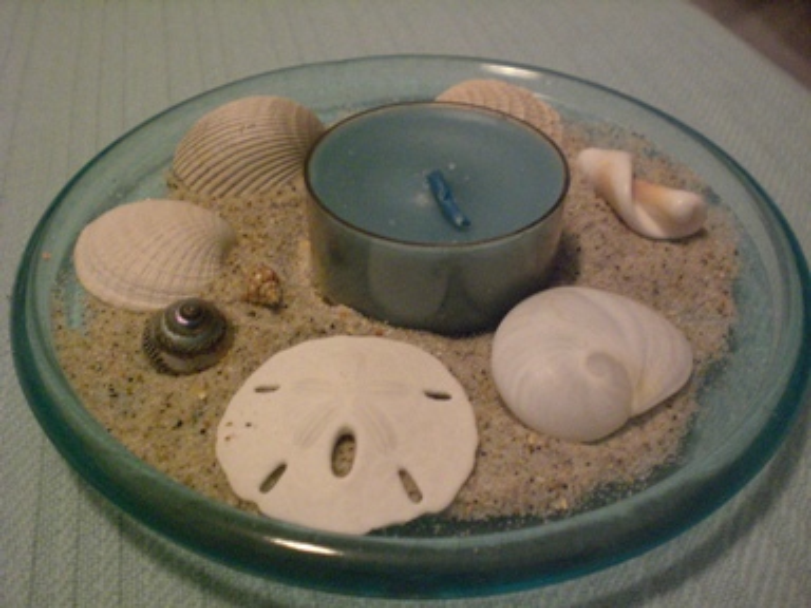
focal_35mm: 38
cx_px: 406
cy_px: 304
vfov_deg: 37.7
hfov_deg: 49.0
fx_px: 890
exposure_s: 1/25
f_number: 3.1
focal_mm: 6.3
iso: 800
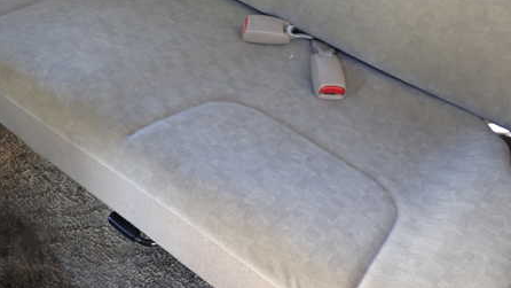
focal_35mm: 44
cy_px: 117
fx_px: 596
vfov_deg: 27.1
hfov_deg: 46.0
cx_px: 195
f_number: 2.3
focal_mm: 5.4
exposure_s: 1/30
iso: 250
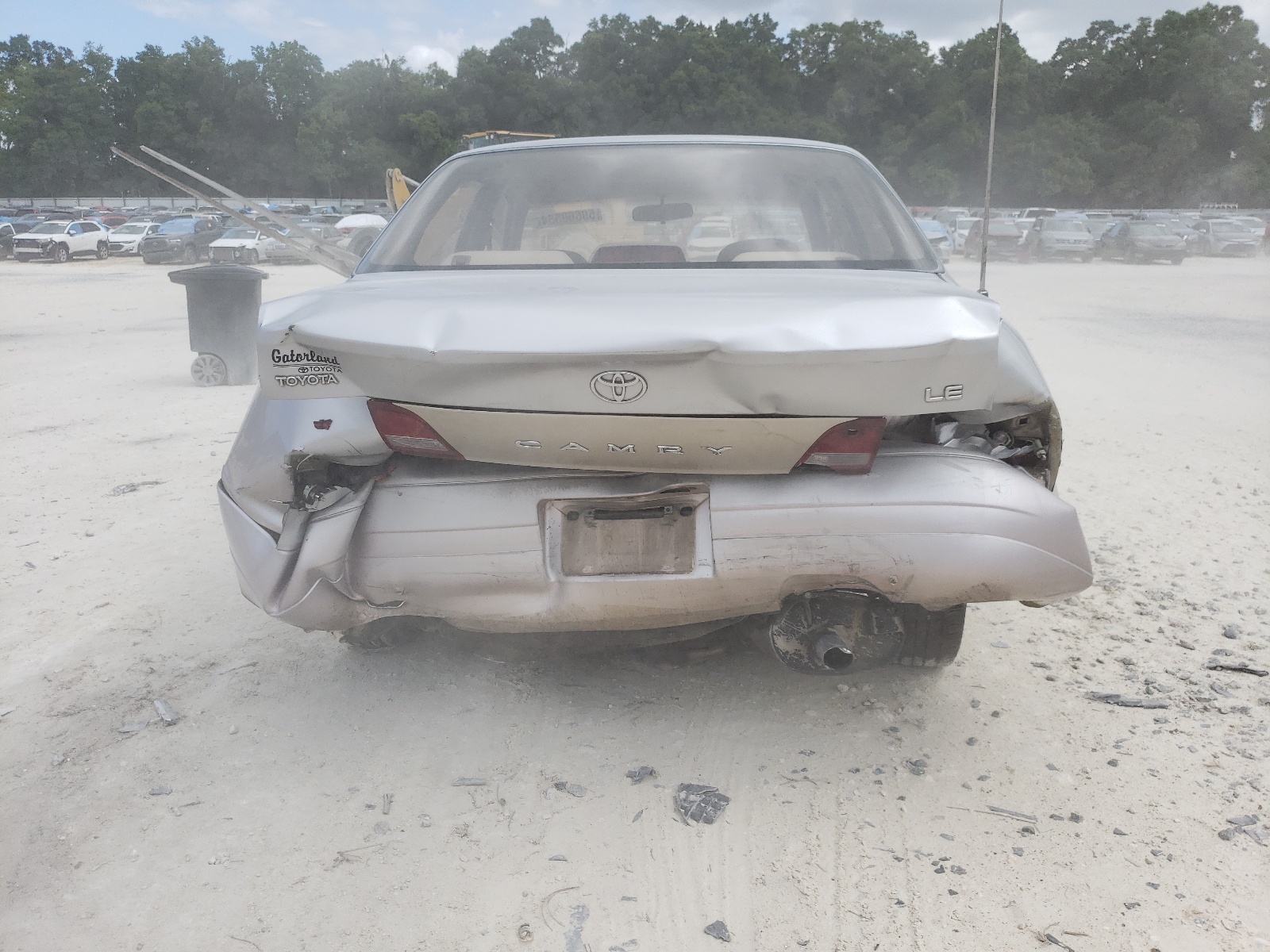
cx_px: 635
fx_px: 954
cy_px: 476
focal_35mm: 26
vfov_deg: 53.1
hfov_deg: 67.3
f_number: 1.5
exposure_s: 1/2500
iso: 50
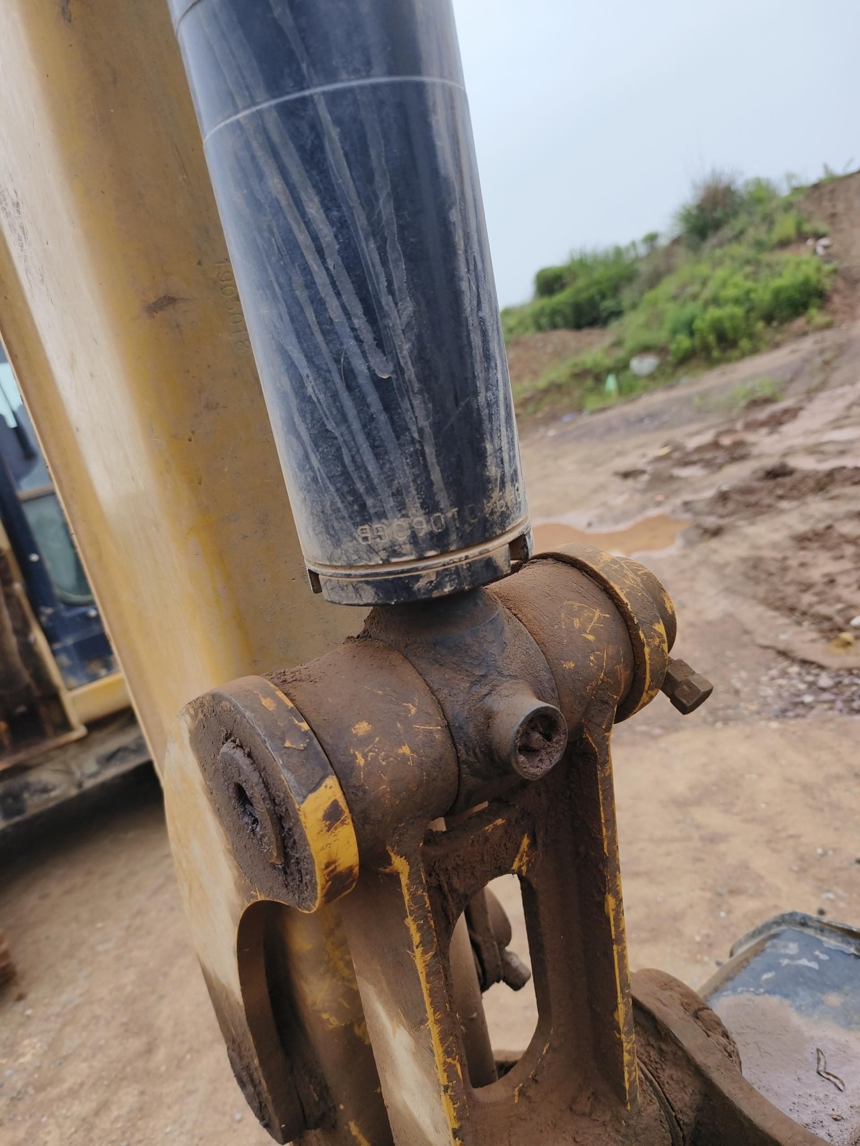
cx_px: 430
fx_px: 762
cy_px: 573
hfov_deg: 58.9
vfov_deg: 73.9
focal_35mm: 23
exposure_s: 1/769
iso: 72
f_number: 1.75
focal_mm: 5.5
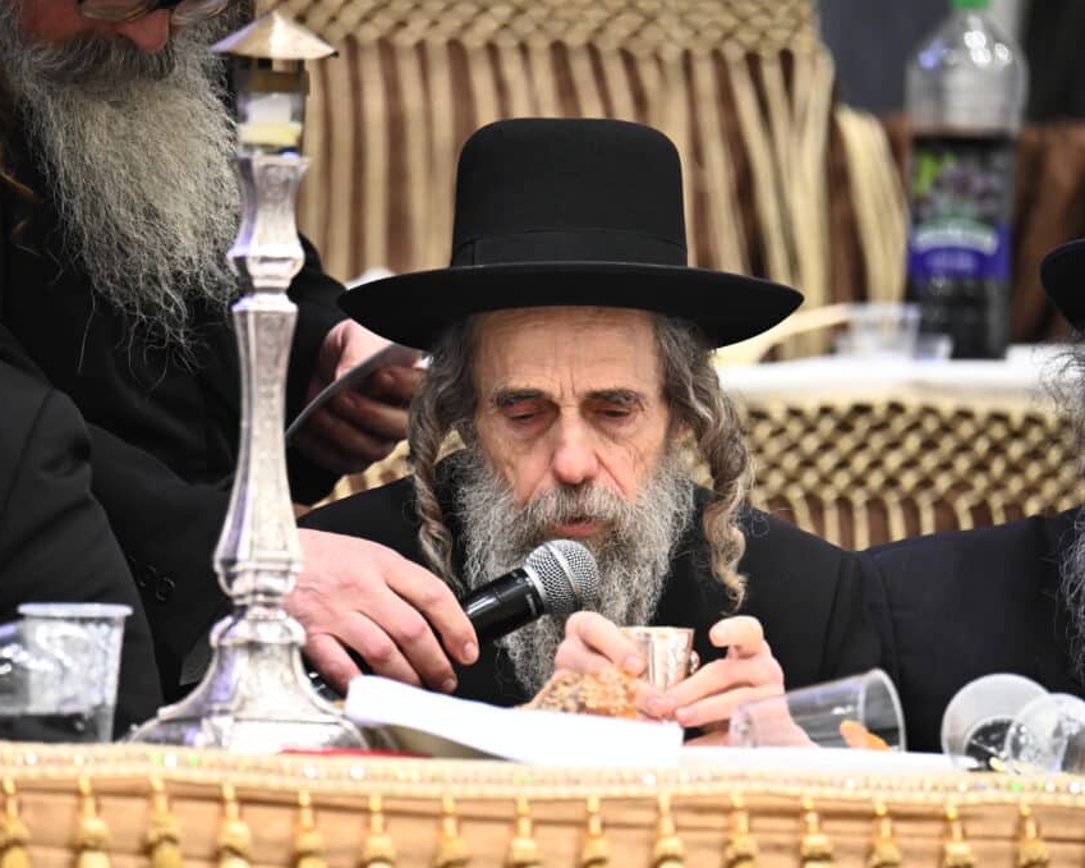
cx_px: 493
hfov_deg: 2.9
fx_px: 21801
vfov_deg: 2.3
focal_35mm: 679
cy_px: 435
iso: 2000
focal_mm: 600
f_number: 6.3
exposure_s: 1/125
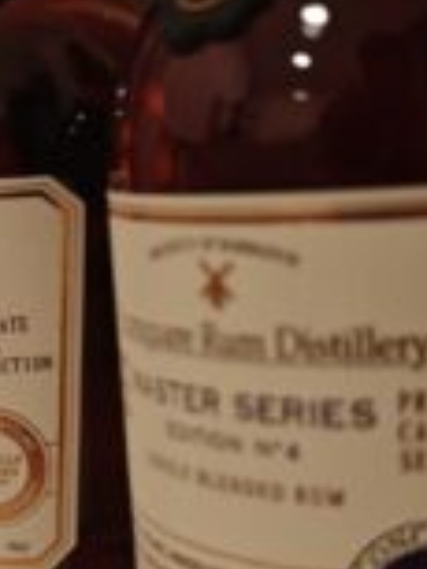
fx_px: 985
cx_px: 126
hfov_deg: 24.3
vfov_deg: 32.1
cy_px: 327
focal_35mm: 60
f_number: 1.63
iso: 320
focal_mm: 8.72
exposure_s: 1/50
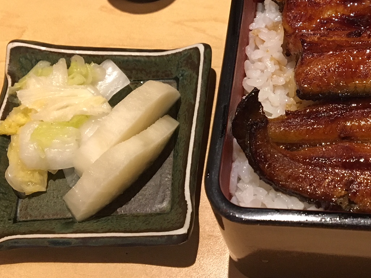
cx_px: 295
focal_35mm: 57
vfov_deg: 25.4
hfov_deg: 32.9
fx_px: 611
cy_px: 82
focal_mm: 4.15
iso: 160
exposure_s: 1/30
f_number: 2.2
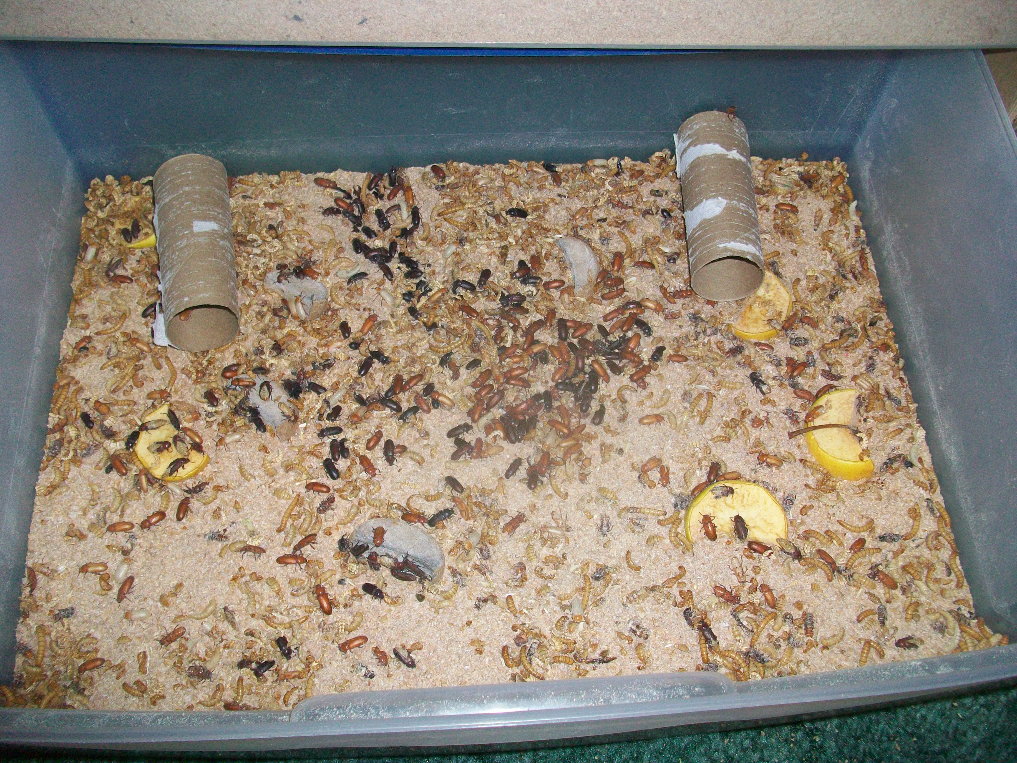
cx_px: 508
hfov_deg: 56.8
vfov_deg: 44.2
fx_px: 940
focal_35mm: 32
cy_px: 382
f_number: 2.8
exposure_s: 1/60
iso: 120
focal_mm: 5.7
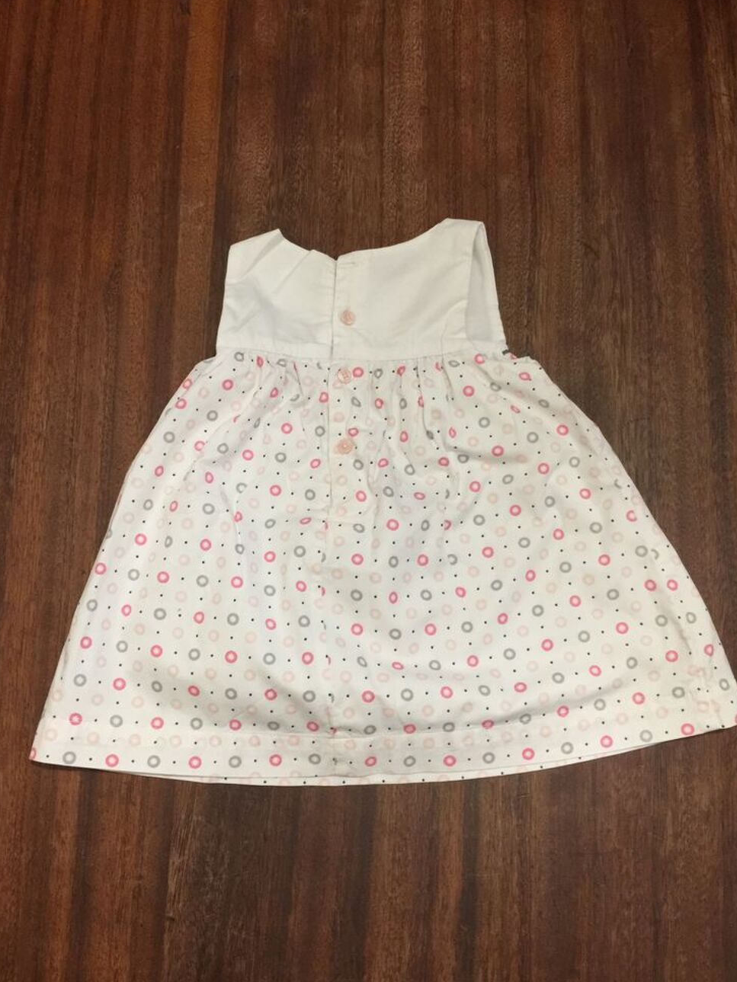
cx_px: 366
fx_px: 851
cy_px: 502
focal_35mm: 30
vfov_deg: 60.0
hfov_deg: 46.8
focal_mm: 4.15
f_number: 2.2
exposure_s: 1/17
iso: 125
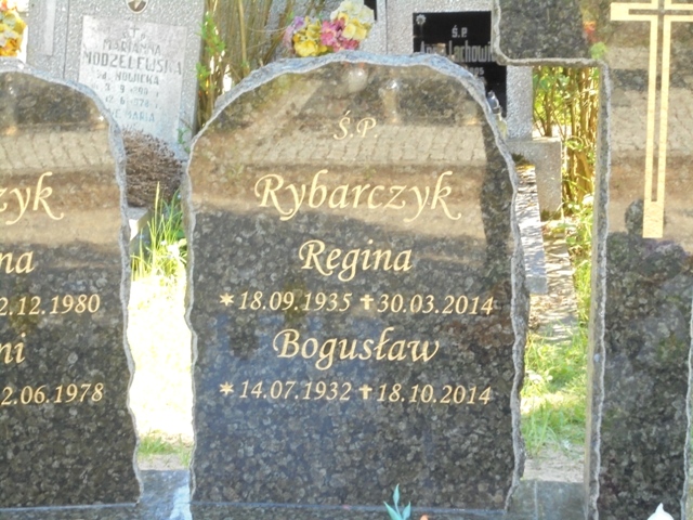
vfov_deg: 17.8
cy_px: 260
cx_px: 346
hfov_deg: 23.6
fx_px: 1662
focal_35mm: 83
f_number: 6.7
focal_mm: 14.9
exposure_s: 1/60
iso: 400
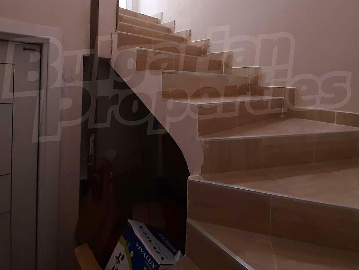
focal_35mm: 19
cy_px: 84
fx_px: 197
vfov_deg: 66.3
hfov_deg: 84.6
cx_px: 177
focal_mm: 1.42
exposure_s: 1/25
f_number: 2.2
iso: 400
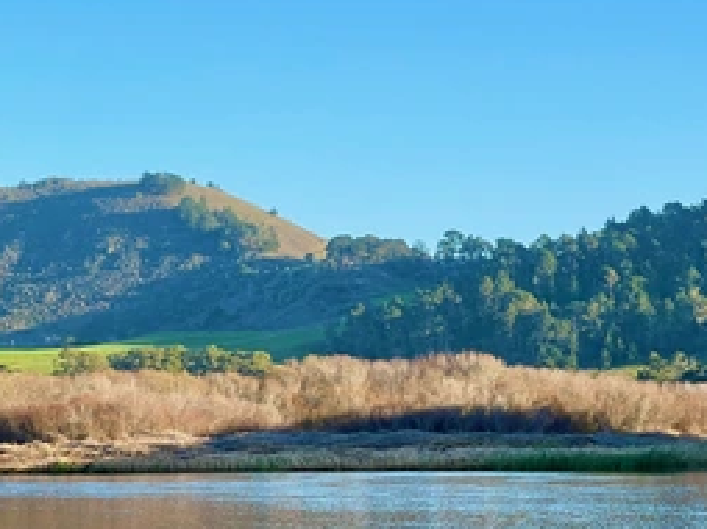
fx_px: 2469
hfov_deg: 16.2
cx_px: 526
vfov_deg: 12.2
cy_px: 393
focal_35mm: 121
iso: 20
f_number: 2.2
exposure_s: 1/533
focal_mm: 7.5
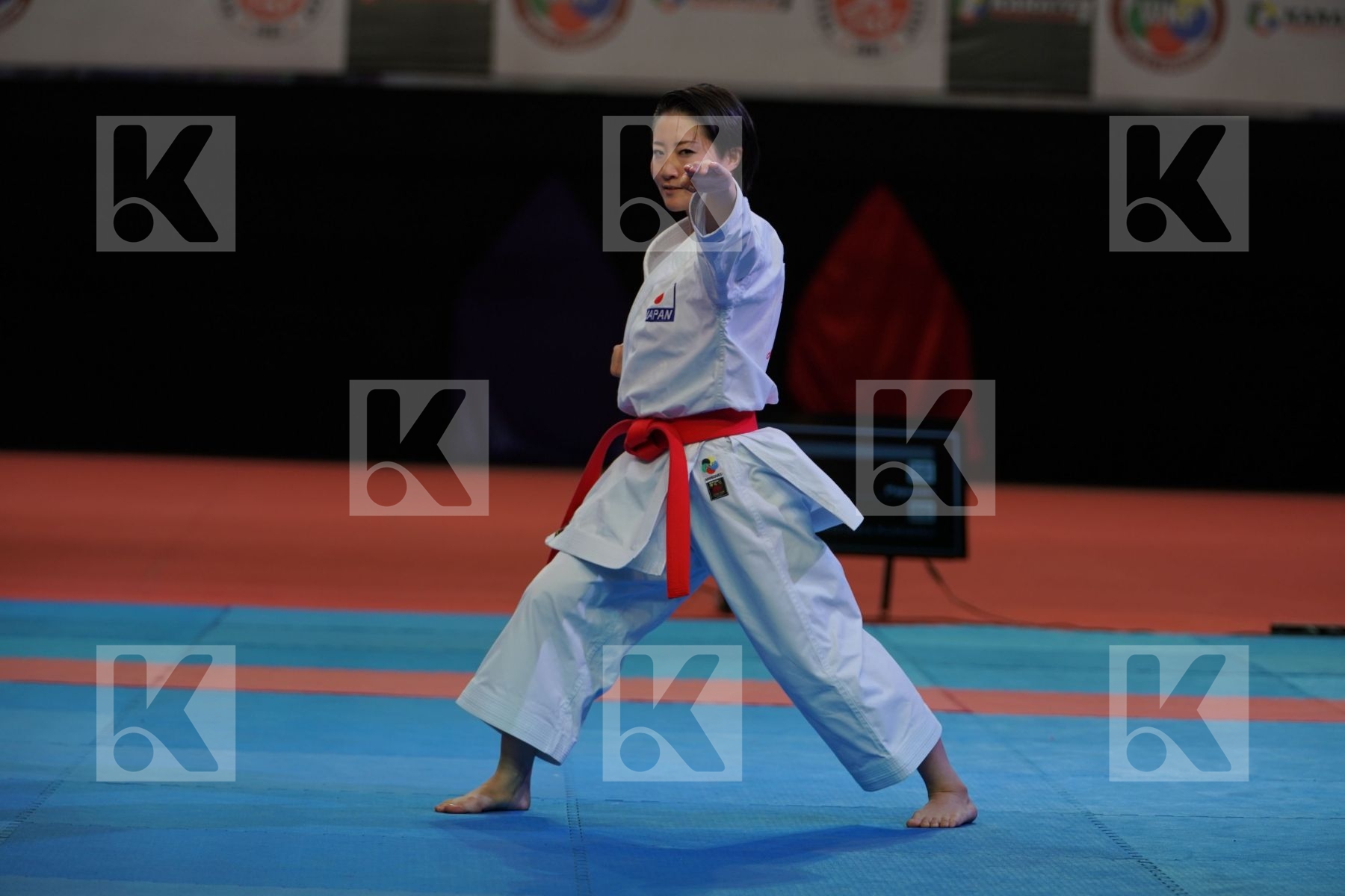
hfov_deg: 13.2
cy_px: 448
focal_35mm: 155
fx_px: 5791
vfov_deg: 8.9
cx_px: 672
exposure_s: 1/500
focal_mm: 155
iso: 500
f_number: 4
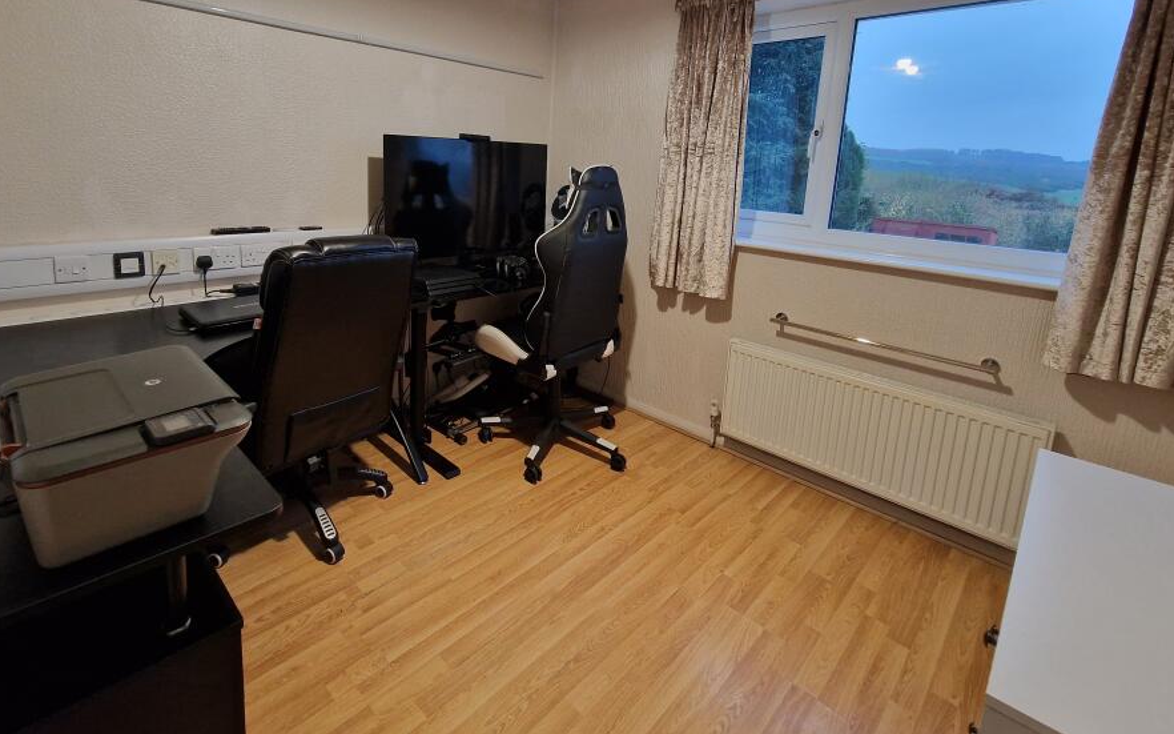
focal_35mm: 16
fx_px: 512
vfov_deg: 69.2
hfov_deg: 97.6
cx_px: 539
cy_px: 245
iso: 320
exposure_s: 1/50
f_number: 2.2
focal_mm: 2.2
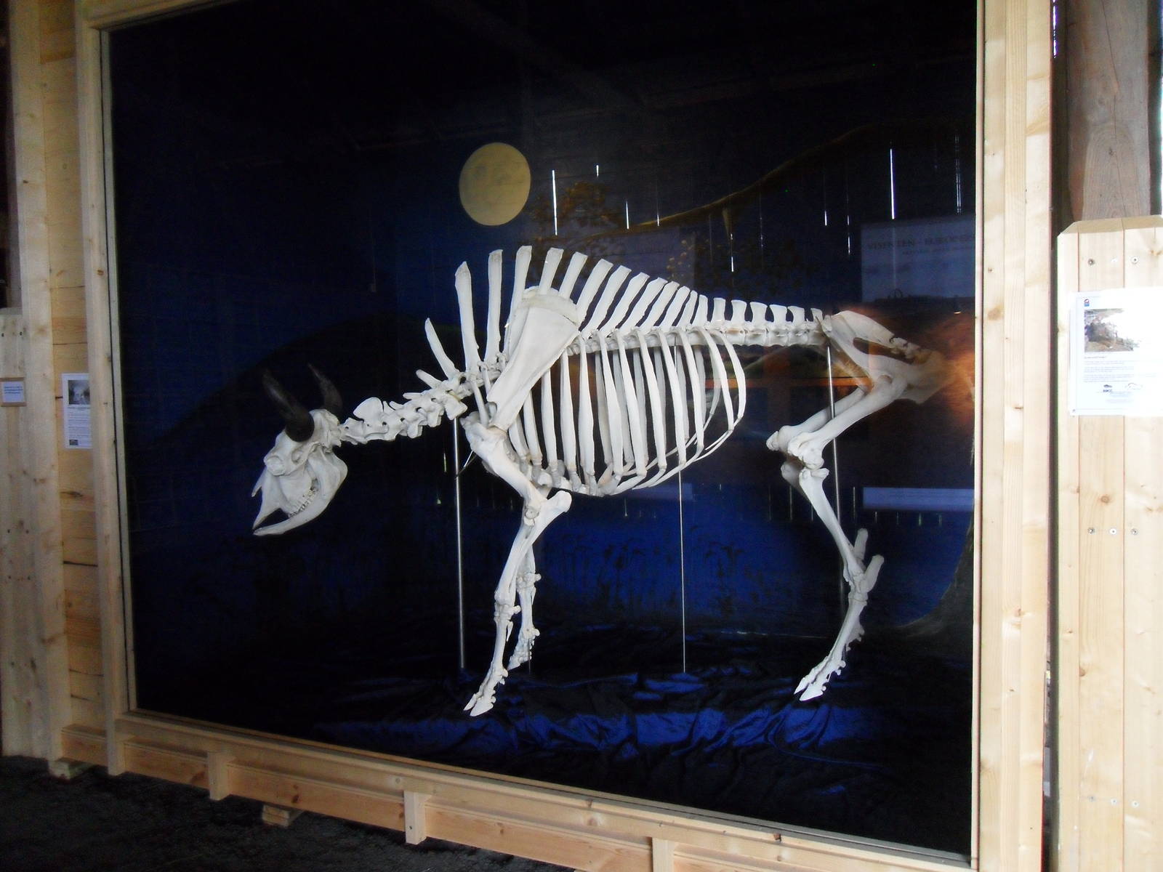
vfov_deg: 49.7
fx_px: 941
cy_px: 436
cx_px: 582
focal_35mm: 28
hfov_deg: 63.4
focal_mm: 5
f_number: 3.4
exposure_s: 1/45
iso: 400
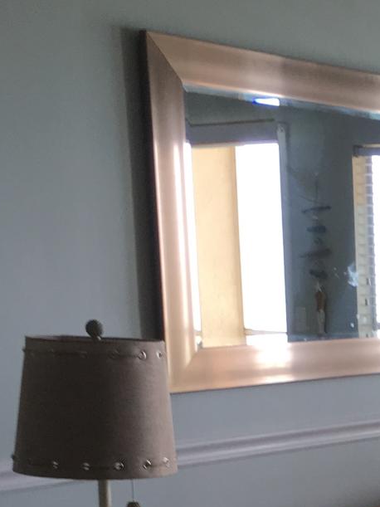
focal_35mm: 95
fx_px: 1391
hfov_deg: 14.4
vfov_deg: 19.8
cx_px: 582
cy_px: 551
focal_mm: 4.15
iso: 32
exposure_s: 1/60
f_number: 2.2
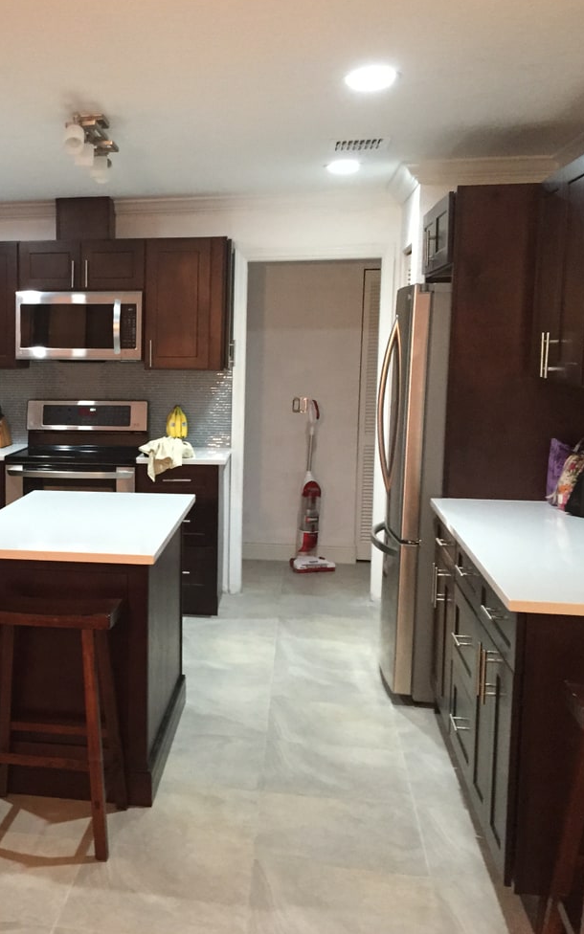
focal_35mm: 42
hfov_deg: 29.1
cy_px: 465
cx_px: 39
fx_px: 1070
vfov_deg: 47.2
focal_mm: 4.15
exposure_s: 1/20
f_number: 2.2
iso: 250
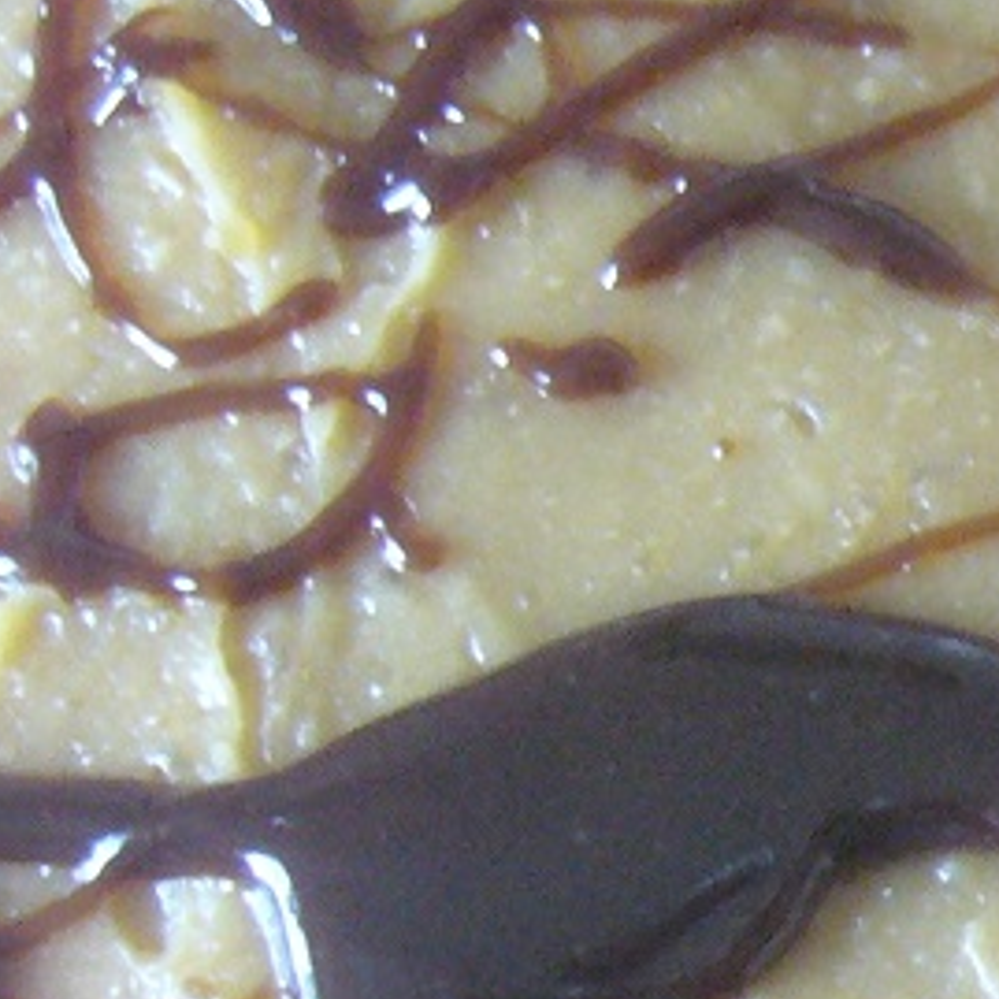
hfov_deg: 11.9
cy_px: 639
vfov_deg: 12.6
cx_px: 1604
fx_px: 4506
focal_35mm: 138
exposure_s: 1/8
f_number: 2.8
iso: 200
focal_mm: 5.8
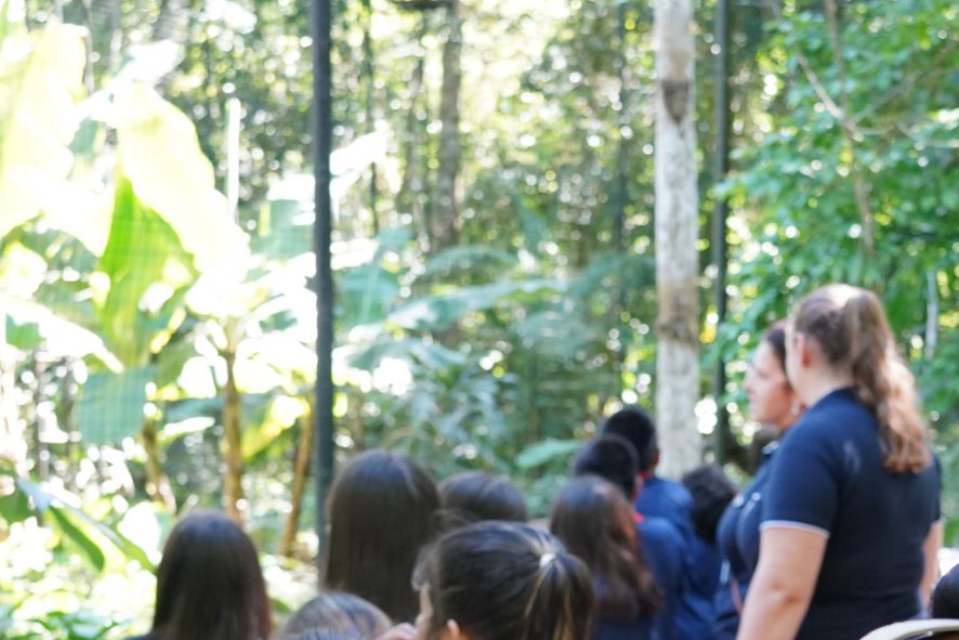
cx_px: 580
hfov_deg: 25.9
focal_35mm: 78
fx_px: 2078
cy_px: 605
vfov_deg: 17.2
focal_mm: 24
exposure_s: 1/160
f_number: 4
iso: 1250
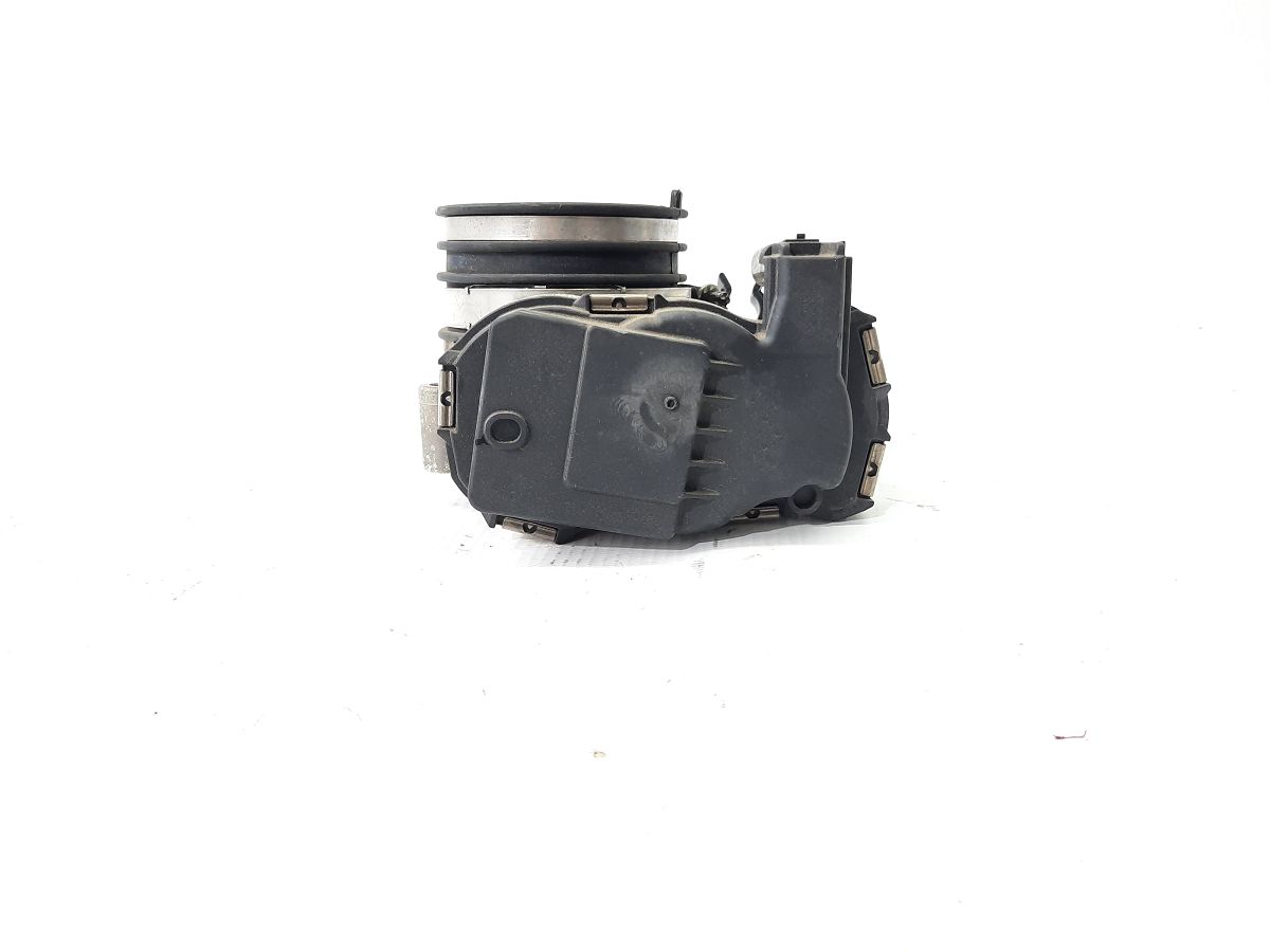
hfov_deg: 69.4
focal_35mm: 25
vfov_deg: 54.9
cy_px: 476
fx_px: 917
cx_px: 635
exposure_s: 1/50
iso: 100
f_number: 2
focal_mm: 4.6
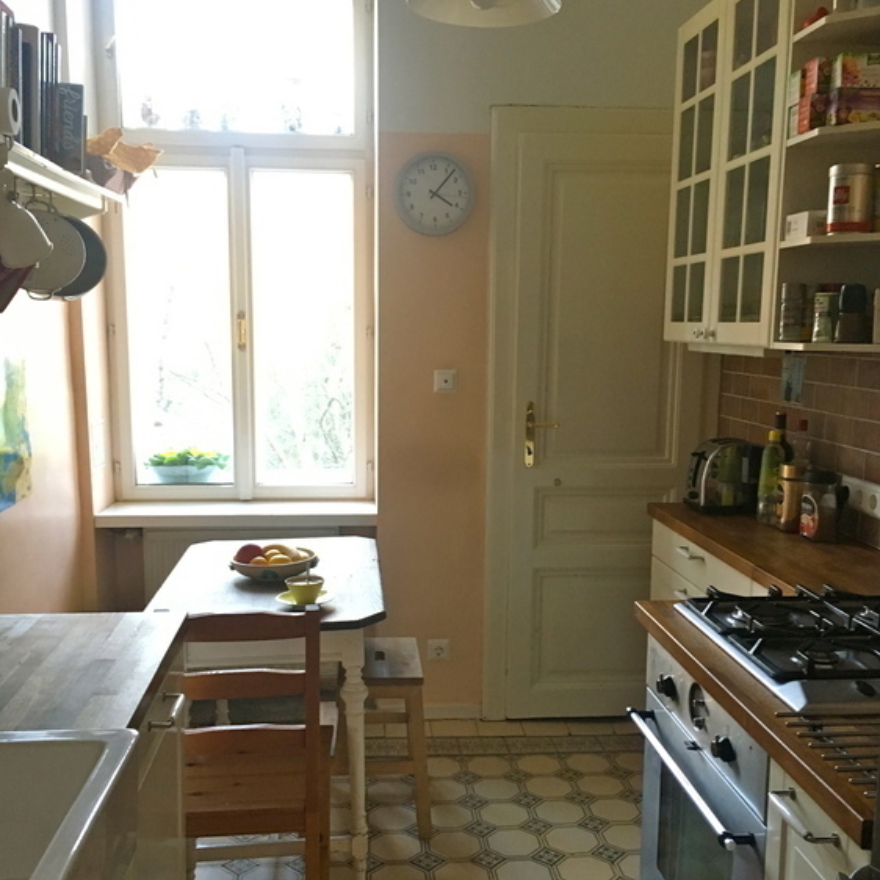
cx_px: 438
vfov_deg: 47.2
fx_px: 1007
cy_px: 476
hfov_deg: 47.2
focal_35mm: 35
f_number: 2.2
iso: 200
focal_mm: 4.15
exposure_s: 1/20
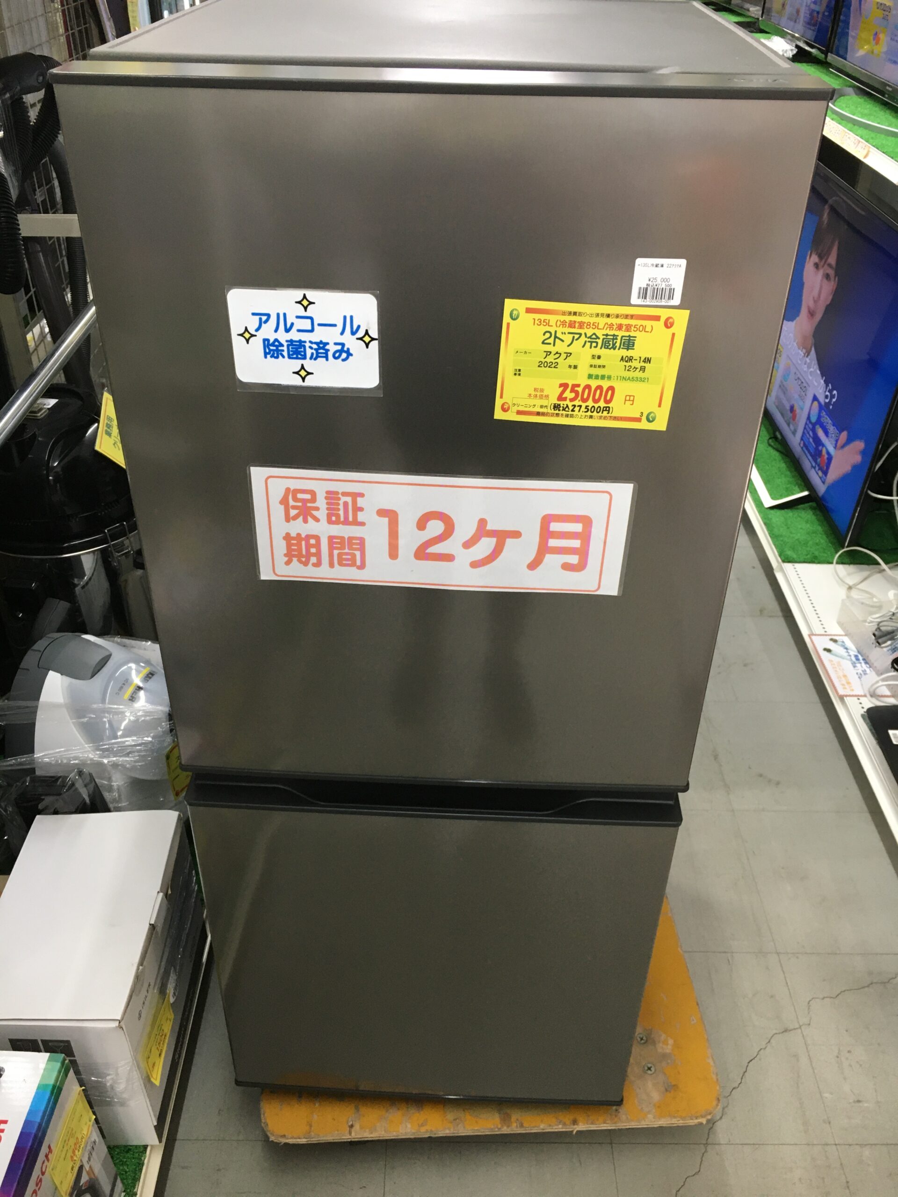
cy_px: 598
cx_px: 449
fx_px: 1003
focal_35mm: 29
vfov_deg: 61.7
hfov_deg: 48.2
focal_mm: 4.15
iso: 80
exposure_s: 1/30
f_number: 2.2
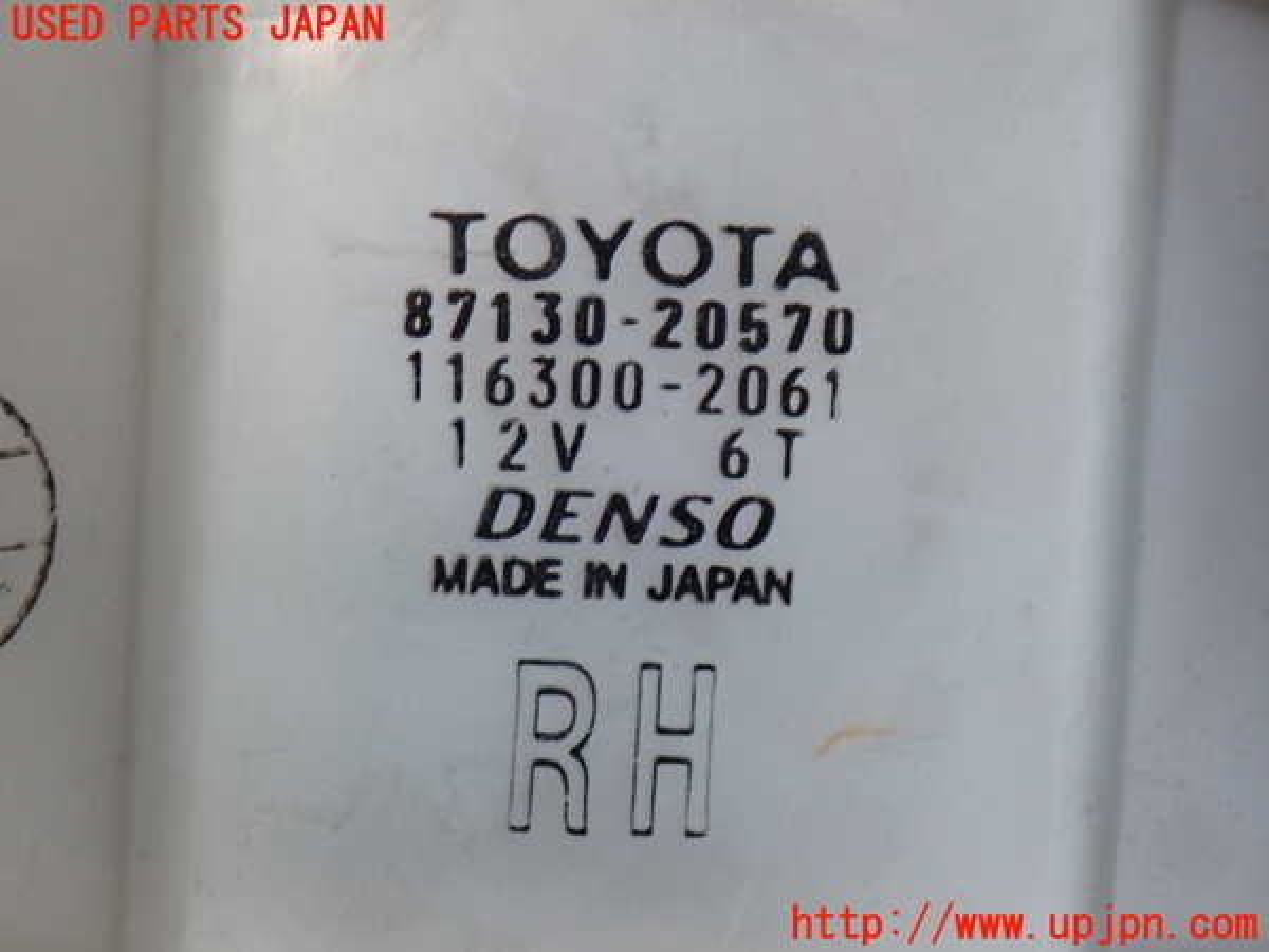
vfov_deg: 14.8
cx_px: 634
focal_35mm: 100
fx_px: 3666
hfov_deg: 19.6
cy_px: 476
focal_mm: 18
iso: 640
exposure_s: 1/100
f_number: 4.9
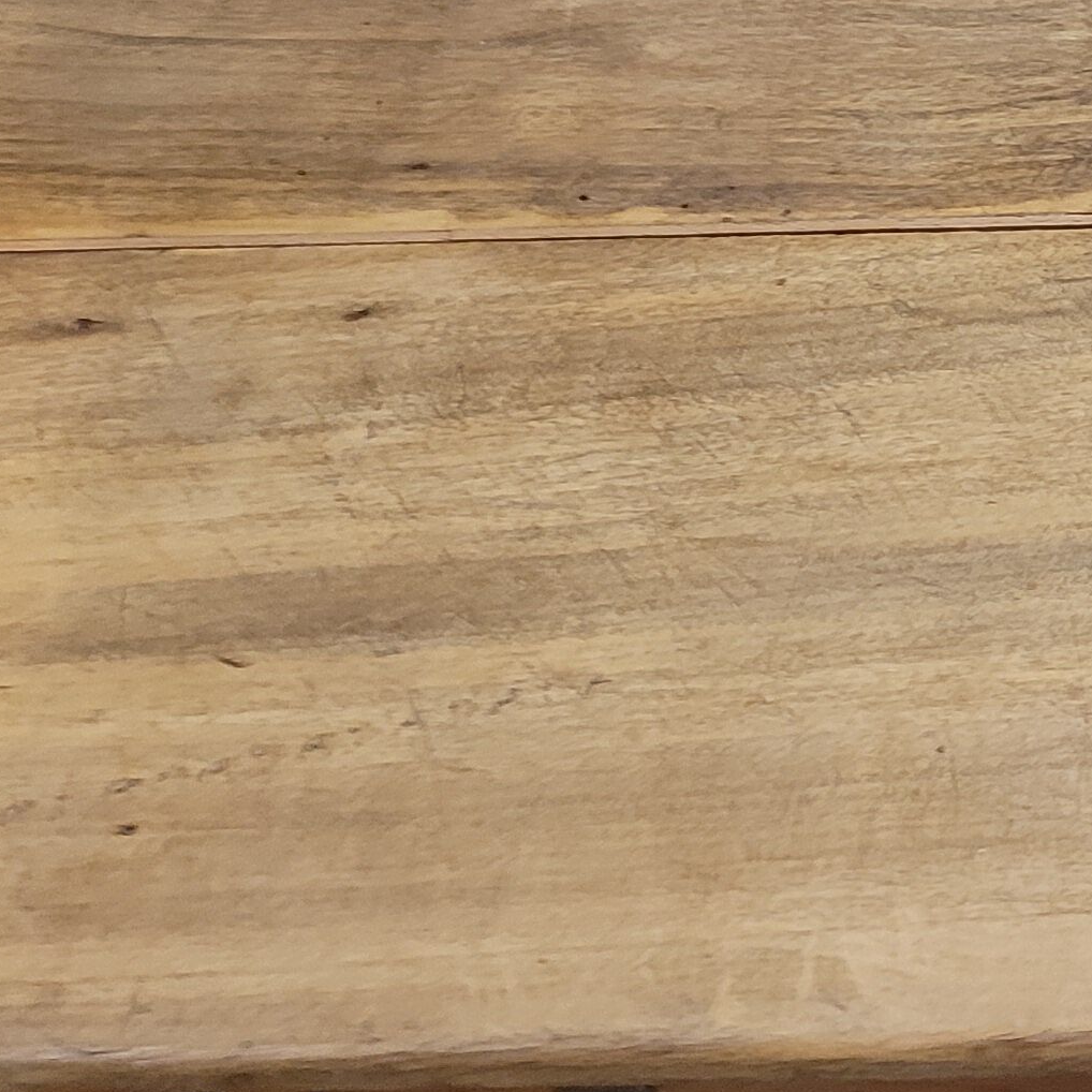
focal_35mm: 91
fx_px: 3248
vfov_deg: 18.8
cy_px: 109
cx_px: 1966
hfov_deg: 16.1
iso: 250
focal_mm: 5.4
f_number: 1.8
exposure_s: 1/50
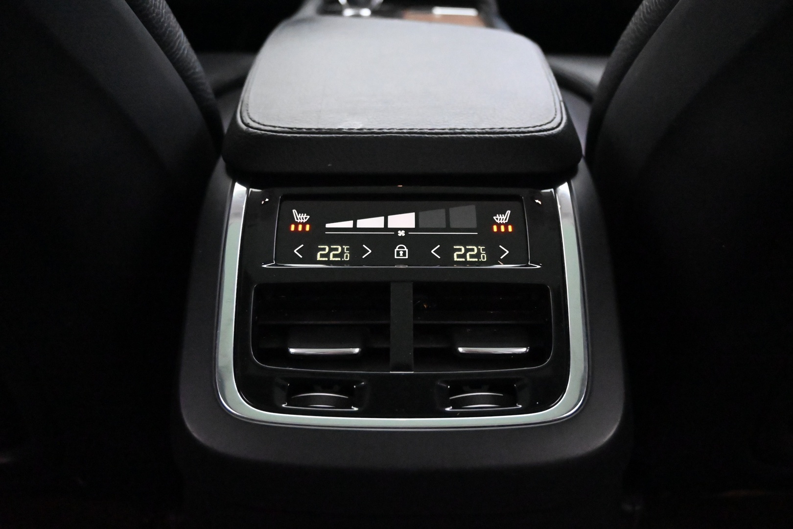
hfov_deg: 56.1
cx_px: 396
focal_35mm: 34
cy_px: 264
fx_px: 743
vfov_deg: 39.1
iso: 14400
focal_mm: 22.5
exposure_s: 1/40
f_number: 4
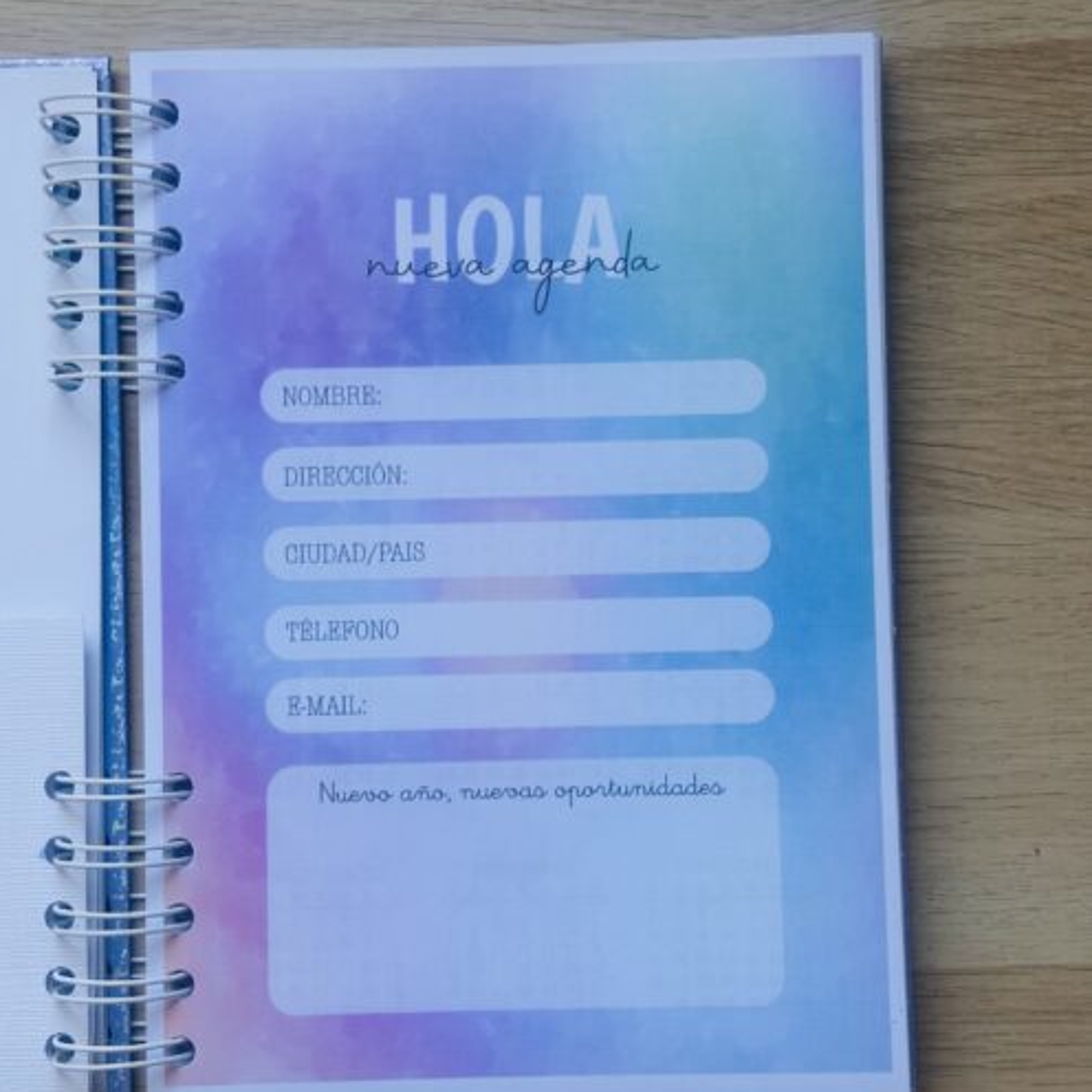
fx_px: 2034
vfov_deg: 30.0
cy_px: 534
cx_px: 544
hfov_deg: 30.0
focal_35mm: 57
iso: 64
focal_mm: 6.86
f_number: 1.78
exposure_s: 1/121
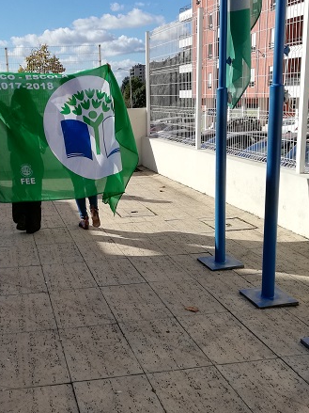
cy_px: 212
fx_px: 488
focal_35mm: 41
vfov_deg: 45.8
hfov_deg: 34.6
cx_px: 87
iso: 50
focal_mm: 3.81
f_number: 2.2
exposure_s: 1/1412
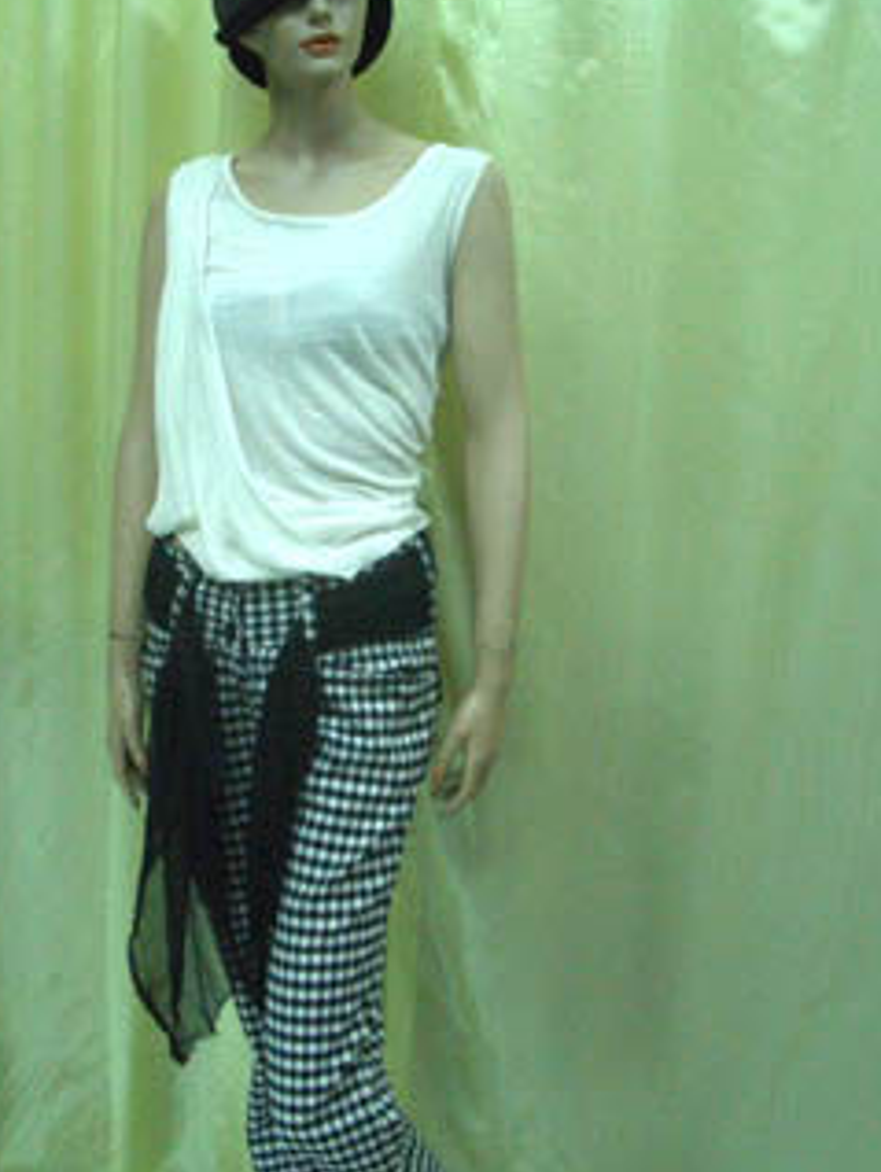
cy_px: 590
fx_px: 1491
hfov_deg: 32.9
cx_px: 380
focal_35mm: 44
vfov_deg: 42.9
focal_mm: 5.8
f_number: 2.6
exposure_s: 1/80
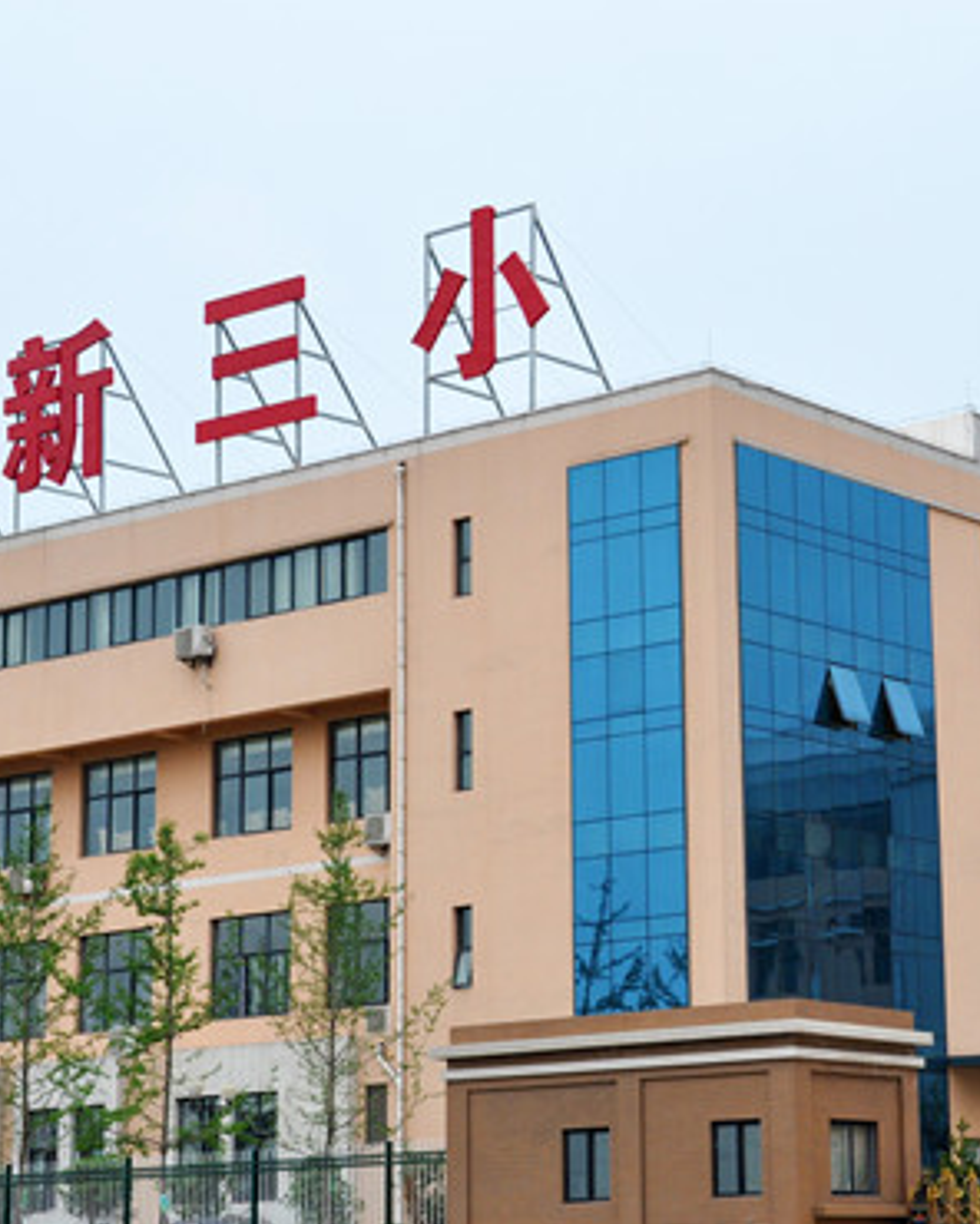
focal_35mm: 85
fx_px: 3082
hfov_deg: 18.0
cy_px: 619
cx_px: 692
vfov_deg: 22.5
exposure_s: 1/320
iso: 200
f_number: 9
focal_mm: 32
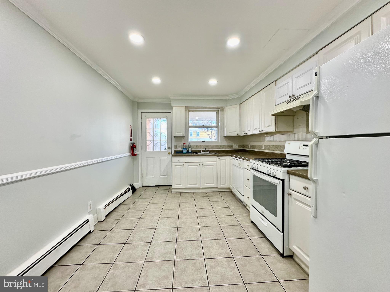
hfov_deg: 102.1
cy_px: 146
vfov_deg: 85.7
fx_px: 158
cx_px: 195
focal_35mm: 14
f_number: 2.2
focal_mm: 2.22
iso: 100
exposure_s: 1/120
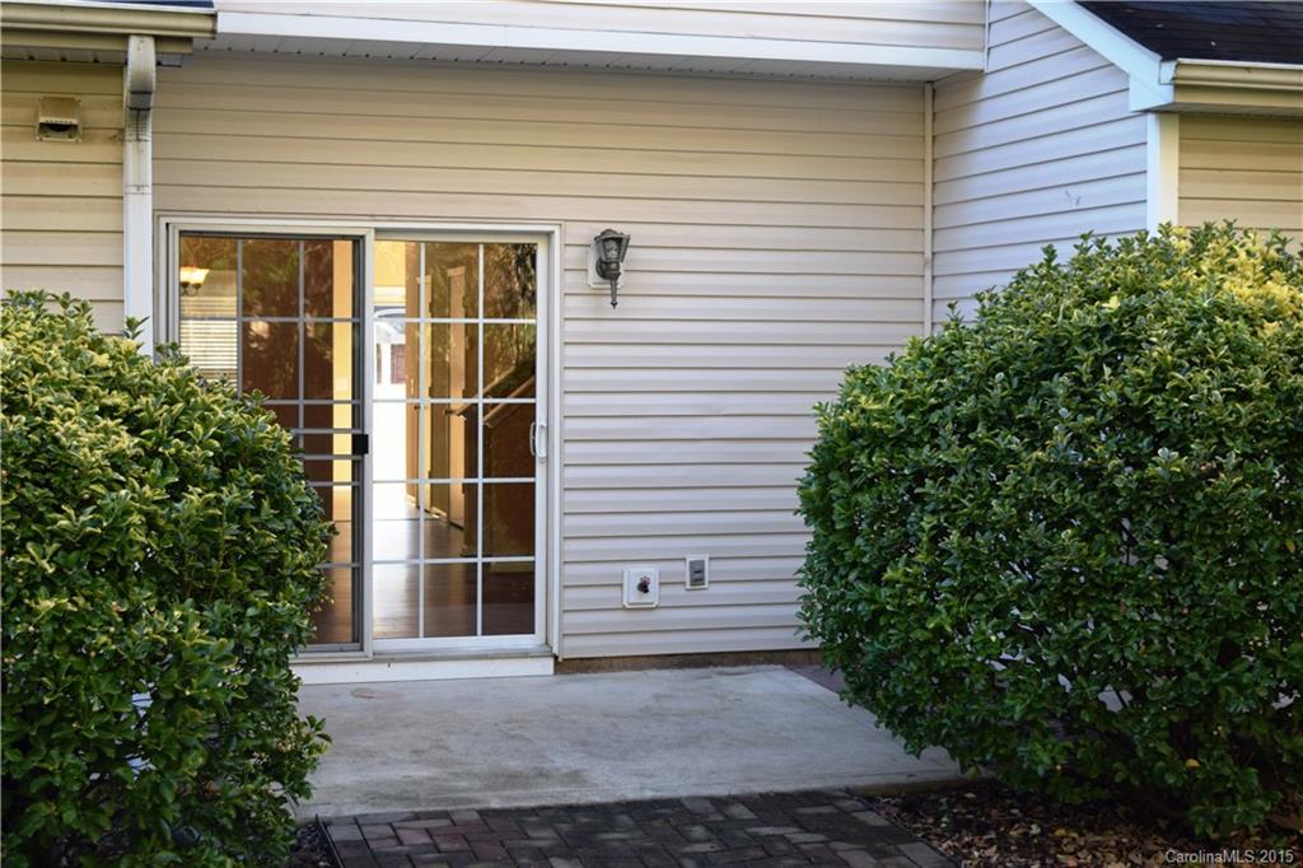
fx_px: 1899
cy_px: 434
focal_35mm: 52
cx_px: 652
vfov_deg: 25.7
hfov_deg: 37.9
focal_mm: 35
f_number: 5.6
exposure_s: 1/125
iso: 400
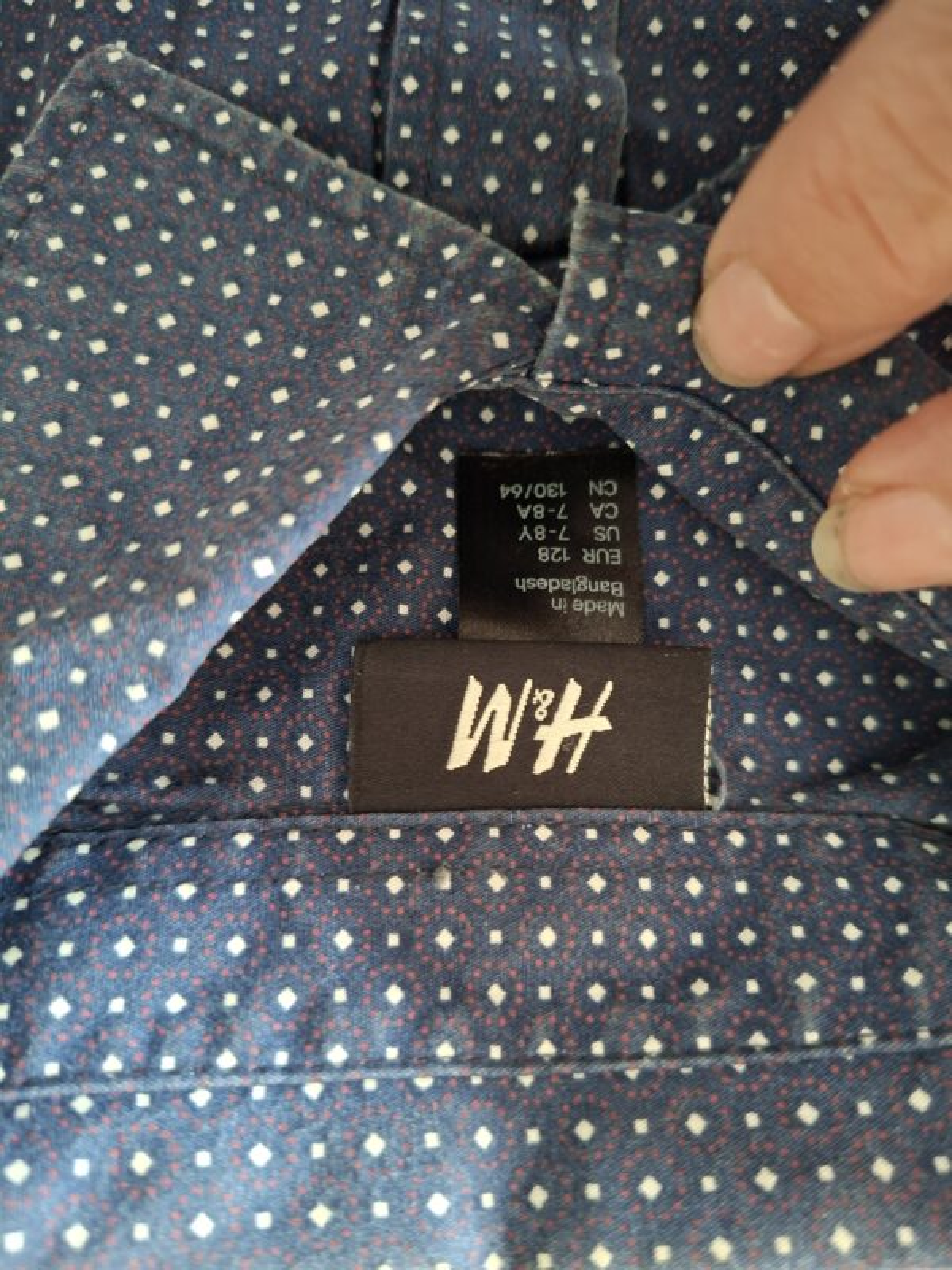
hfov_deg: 58.9
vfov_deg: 73.9
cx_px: 476
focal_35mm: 23
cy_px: 635
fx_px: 843
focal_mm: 5.54
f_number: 1.8
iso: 500
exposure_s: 1/25
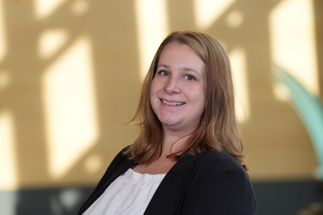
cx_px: 162
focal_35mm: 152
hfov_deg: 13.5
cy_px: 108
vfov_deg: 9.0
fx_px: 1364
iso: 160
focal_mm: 152
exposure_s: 1/250
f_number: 3.5
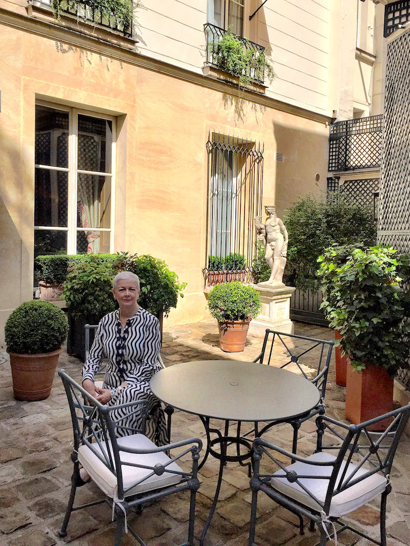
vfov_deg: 61.7
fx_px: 458
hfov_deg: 48.2
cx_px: 205
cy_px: 273
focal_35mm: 29
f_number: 2.2
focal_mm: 4.15
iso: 32
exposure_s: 1/2639
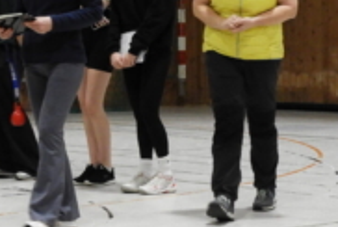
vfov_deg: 8.9
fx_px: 1448
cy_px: 14
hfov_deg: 13.2
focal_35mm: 154
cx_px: 61
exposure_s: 1/60
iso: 450
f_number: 4
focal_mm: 9
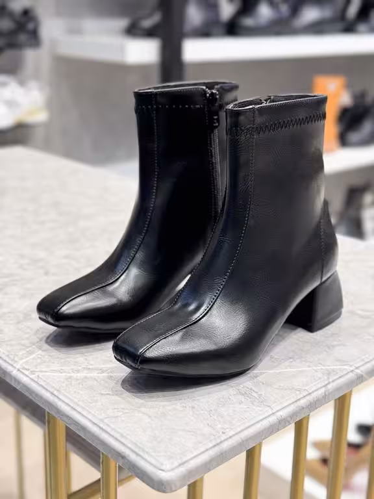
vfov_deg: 39.7
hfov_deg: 30.3
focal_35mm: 48
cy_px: 250
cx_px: 187
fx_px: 691
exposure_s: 1/50
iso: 160
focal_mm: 6.76
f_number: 1.78
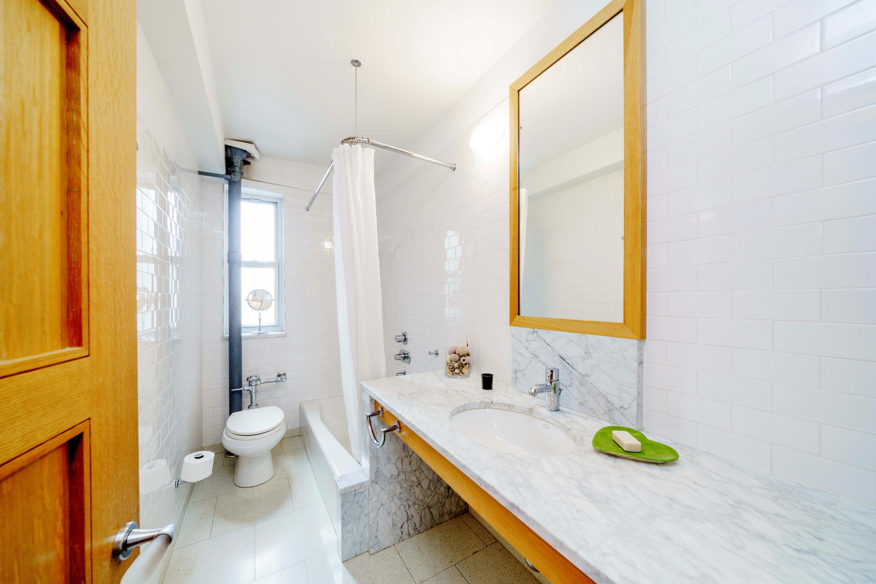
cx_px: 438
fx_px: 292
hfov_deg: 112.6
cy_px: 292
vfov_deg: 90.0
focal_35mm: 12
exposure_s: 1/3
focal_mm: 12
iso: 400
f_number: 10
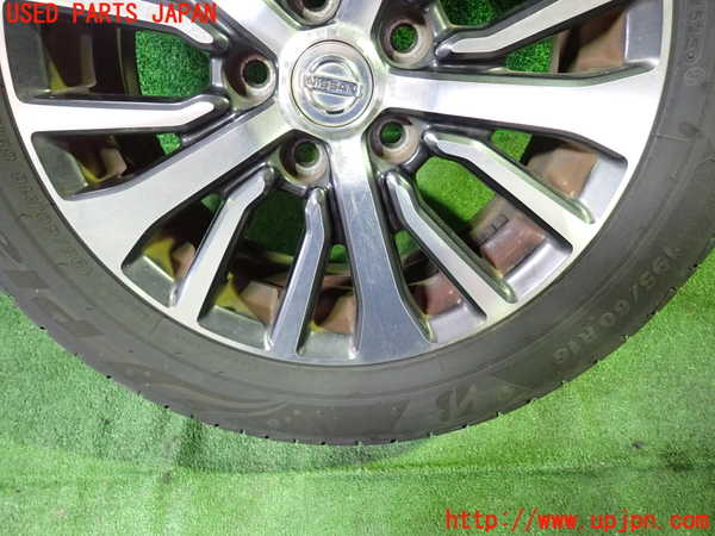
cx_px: 358
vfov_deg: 54.9
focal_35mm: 25
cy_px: 268
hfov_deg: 69.4
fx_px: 516
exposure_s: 1/30
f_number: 2
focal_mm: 4.5
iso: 640
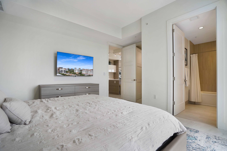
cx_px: 114
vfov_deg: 73.7
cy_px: 76
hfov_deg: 96.7
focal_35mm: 16
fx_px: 101
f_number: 5
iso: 500
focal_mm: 16
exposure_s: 1/200
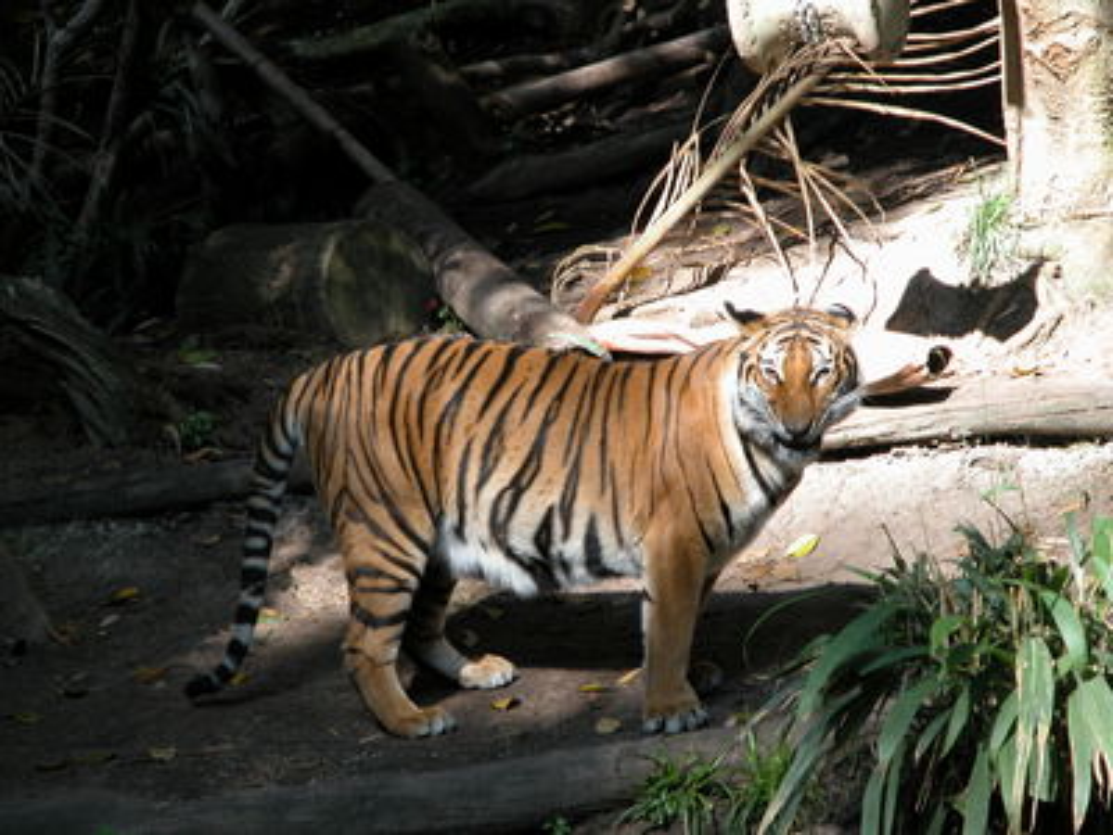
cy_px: 418
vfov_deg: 6.8
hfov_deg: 9.0
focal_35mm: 220
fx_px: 7074
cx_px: 556
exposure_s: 1/98.5
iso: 100
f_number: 4.1
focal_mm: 56.7
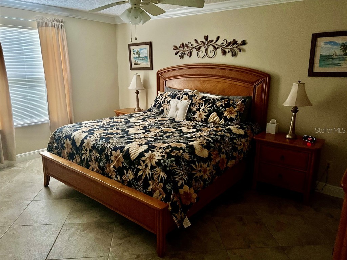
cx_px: 174
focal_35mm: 26
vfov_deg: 53.1
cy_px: 130
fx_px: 261
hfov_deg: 67.3
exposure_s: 1/30
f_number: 1.5
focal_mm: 5.7
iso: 800
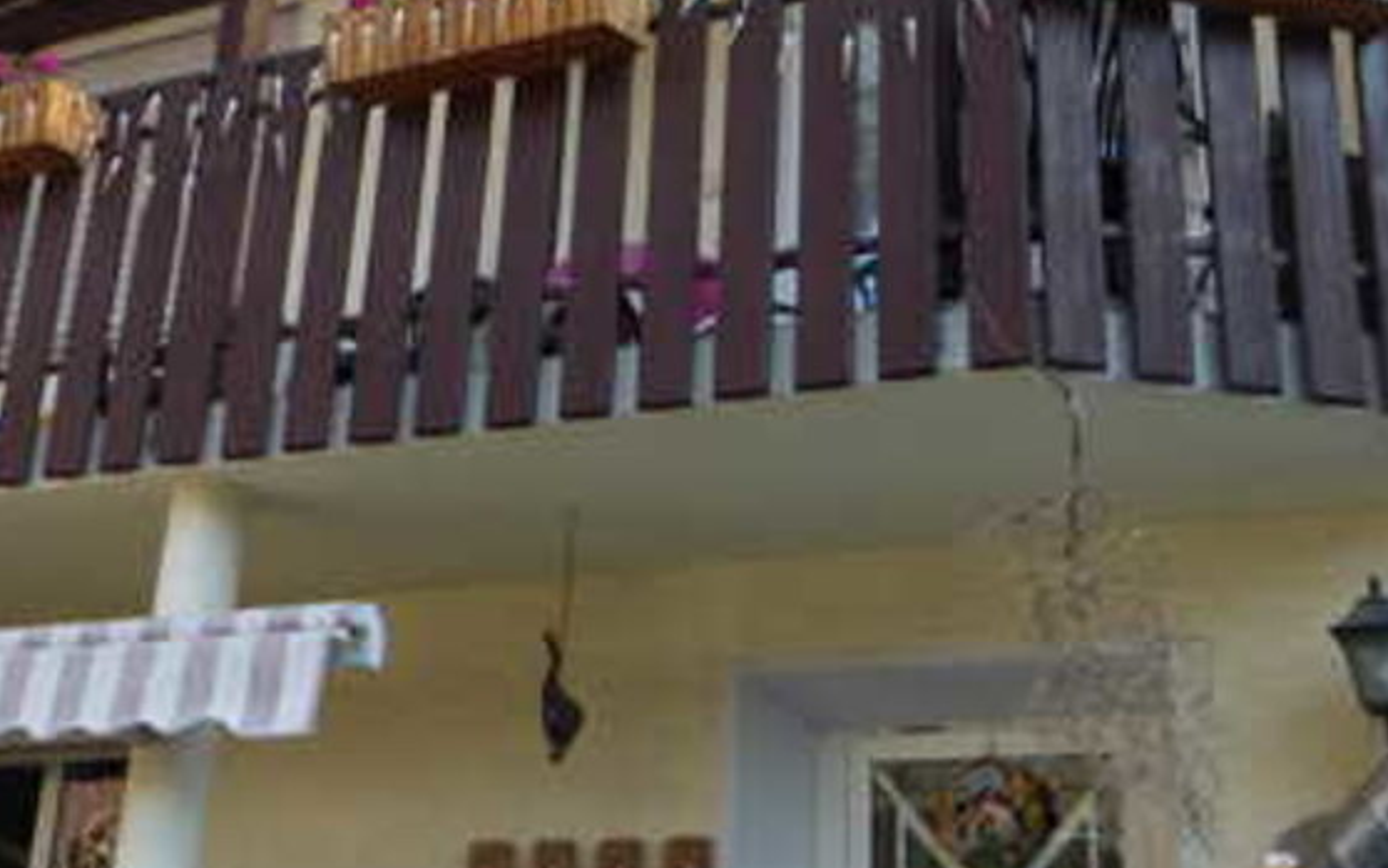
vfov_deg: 21.8
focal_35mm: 57
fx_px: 2157
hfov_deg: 35.7
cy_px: -30
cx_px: 654
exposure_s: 1/100
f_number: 4
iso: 100
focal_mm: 4.3
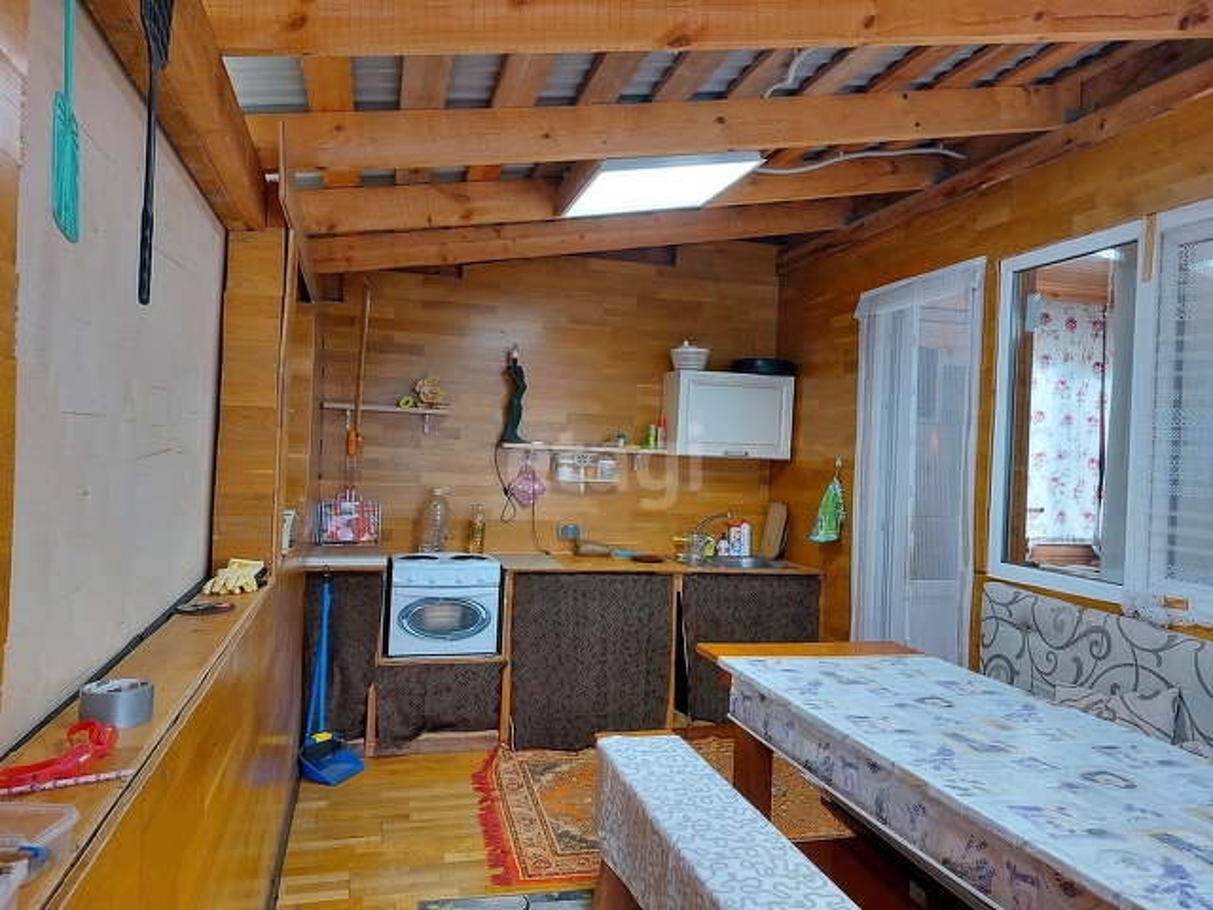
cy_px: 455
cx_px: 606
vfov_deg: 56.8
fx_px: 841
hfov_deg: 71.6
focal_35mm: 24
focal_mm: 5.23
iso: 160
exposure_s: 1/50
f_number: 1.8
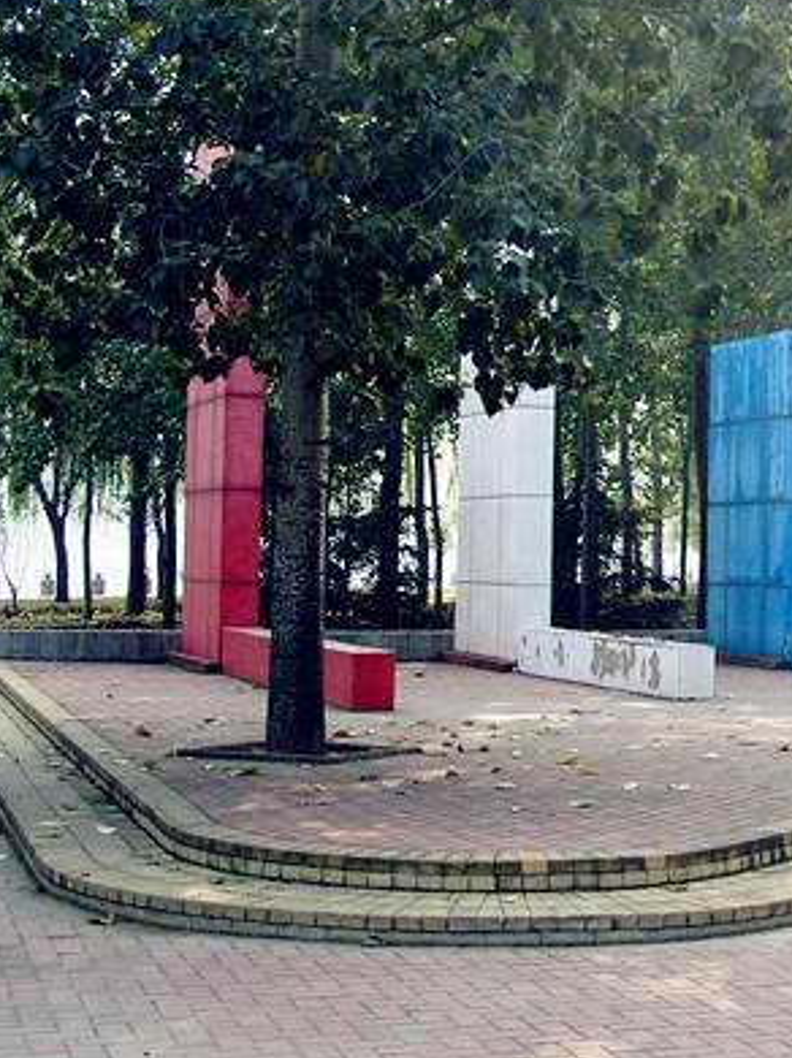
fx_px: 2382
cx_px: 947
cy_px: 339
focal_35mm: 78
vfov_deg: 24.9
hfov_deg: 18.0
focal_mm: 7.8
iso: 80
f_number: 2.8
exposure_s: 1/250
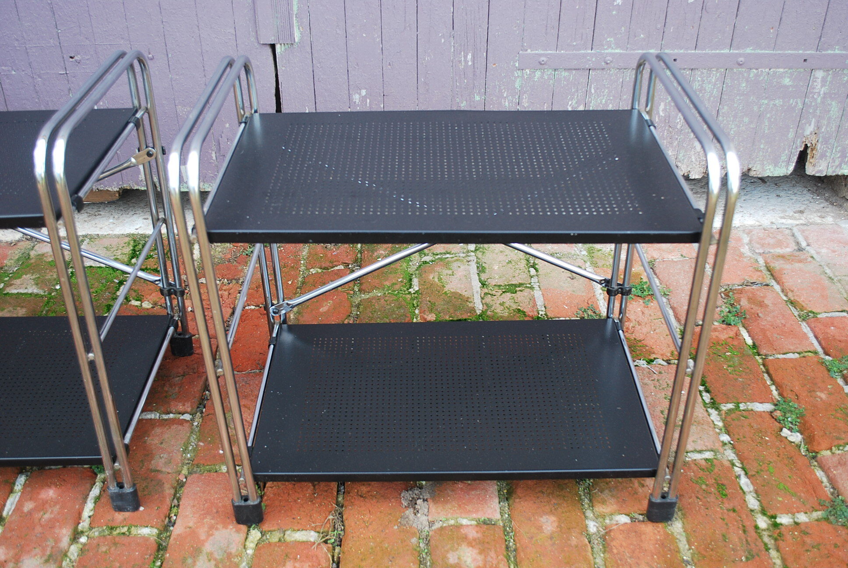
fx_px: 849
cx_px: 424
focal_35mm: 36
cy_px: 284
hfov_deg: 53.1
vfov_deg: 37.0
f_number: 4.2
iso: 200
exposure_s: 1/60
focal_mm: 24
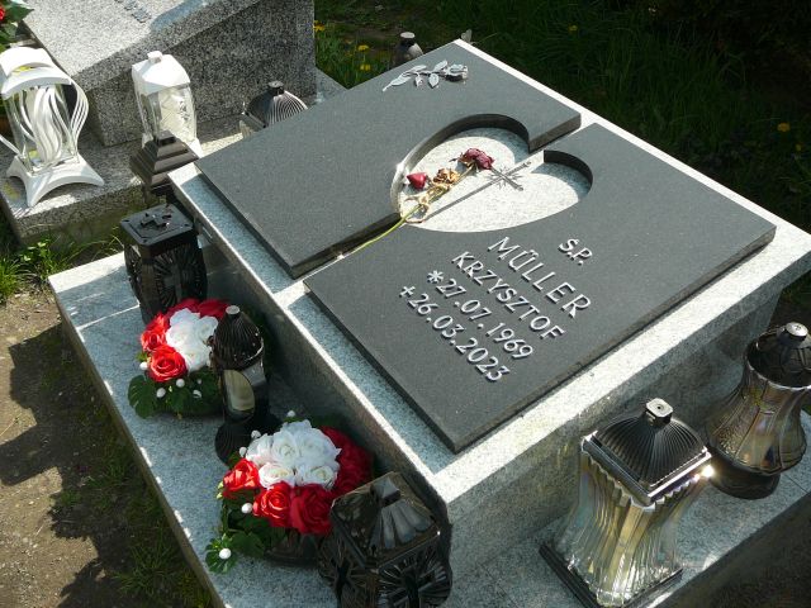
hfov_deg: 52.6
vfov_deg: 40.7
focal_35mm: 35
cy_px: 304
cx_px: 406
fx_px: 820
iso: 80
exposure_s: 1/640
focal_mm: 5.2
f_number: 2.8
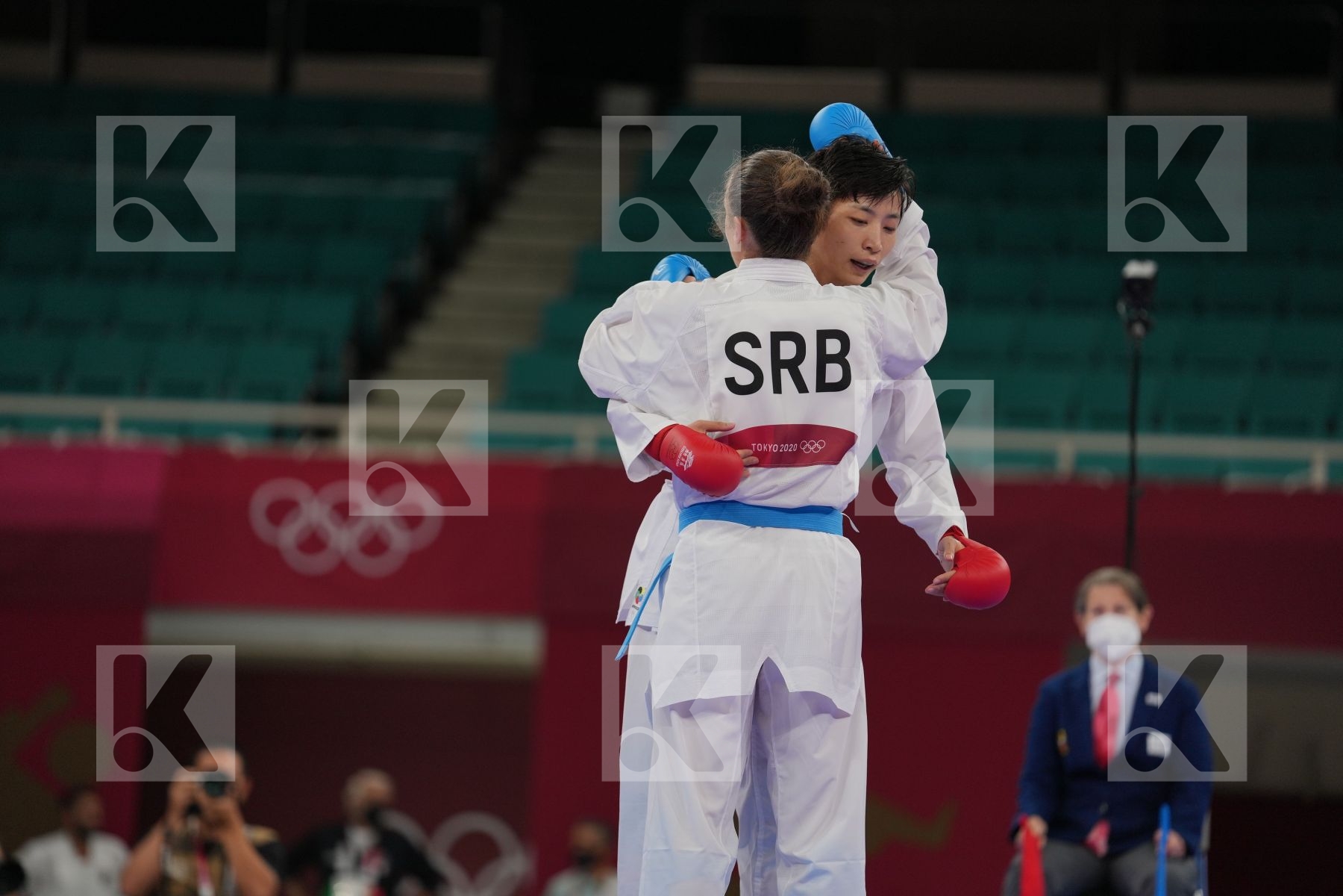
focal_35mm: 200
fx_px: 7461
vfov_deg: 6.9
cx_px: 672
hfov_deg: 10.3
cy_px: 448
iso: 500
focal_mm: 200
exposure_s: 1/1000
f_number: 2.8
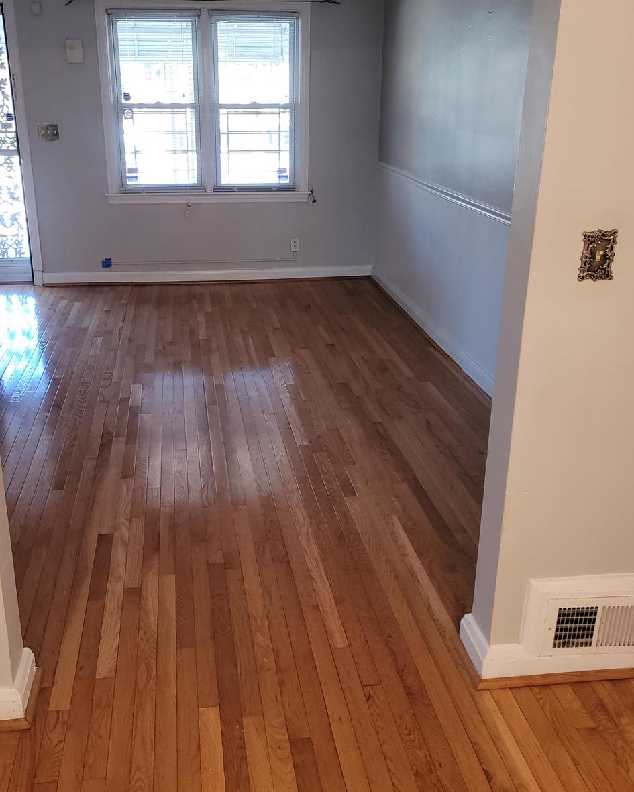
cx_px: 269
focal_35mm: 33
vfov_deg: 54.1
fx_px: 774
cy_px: 356
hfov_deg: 44.4
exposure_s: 1/24
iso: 100
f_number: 1.8
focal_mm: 5.4
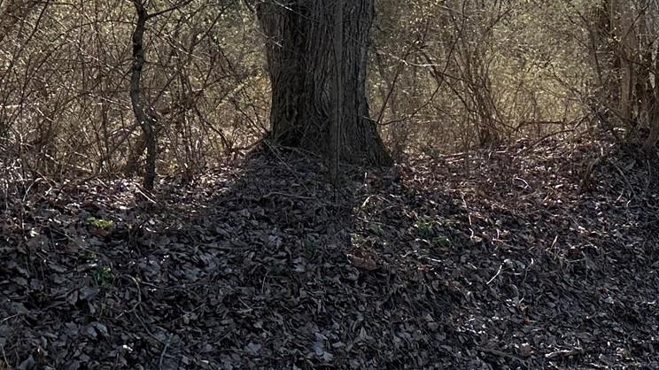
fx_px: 1258
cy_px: -53
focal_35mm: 72
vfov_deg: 16.2
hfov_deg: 28.8
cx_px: 510
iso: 80
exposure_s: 1/2028
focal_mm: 6.86
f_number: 1.78
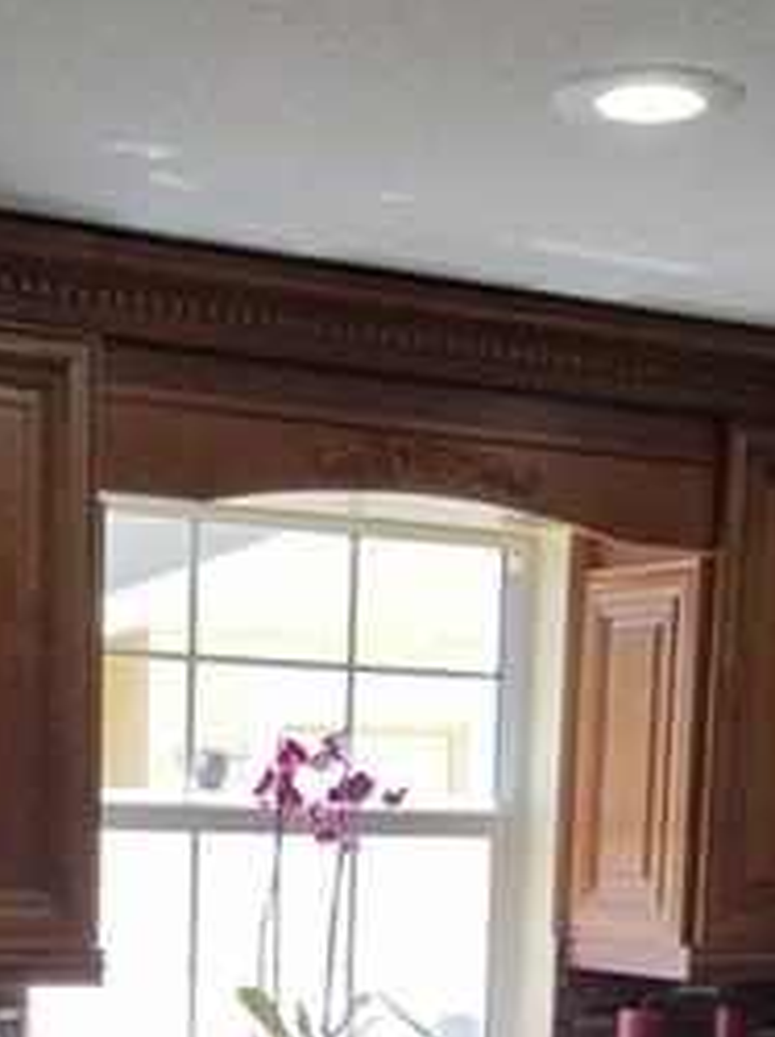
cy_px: 1120
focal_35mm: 80
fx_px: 2392
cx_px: 282
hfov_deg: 18.4
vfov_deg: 23.1
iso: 50
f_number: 1.7
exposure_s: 1/341
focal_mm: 4.2
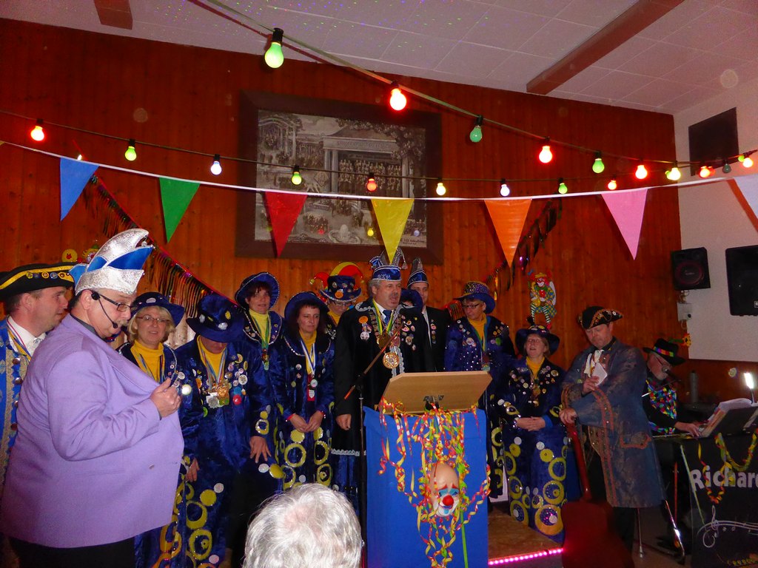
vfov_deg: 56.8
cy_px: 284
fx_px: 526
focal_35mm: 24
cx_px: 379
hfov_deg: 71.6
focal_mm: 4.3
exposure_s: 1/60
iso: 800
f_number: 3.3
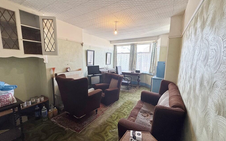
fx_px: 92
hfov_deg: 101.5
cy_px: 72
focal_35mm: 15
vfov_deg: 74.8
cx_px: 112
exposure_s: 1/100
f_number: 2.2
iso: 160
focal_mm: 2.22
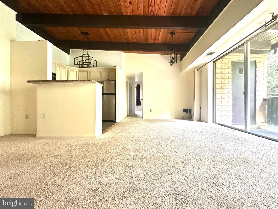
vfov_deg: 85.7
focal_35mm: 14
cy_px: 104
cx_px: 139
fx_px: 112
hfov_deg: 102.1
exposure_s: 1/77
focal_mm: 2.22
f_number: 2.2
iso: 320
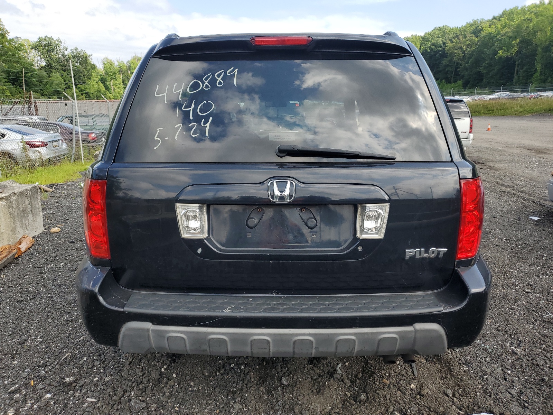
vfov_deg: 53.1
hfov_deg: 67.3
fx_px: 415
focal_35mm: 26
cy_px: 208
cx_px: 276
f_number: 1.5
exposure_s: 1/1429
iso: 50
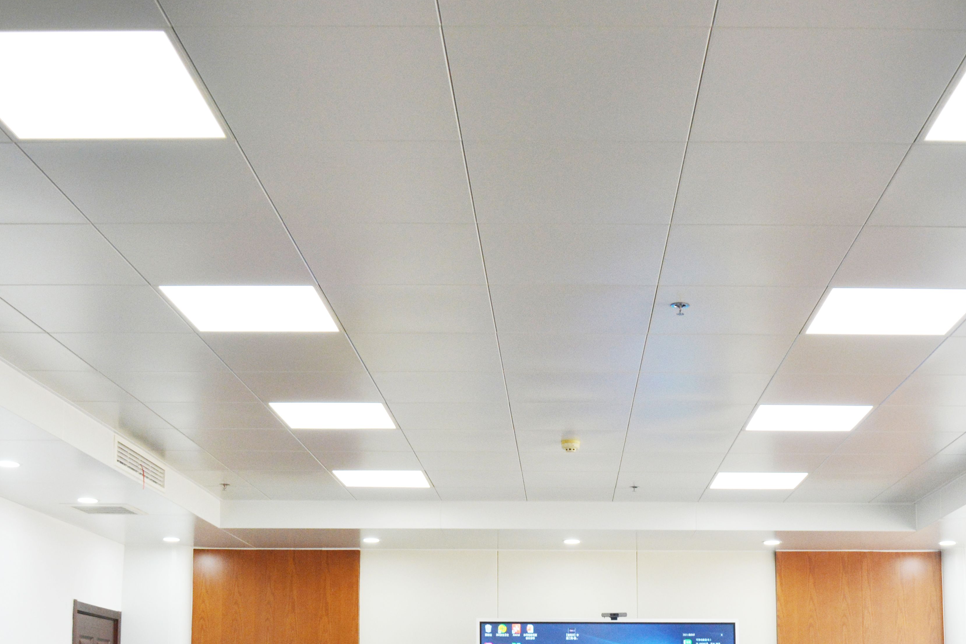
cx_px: 633
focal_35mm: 49
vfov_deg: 26.6
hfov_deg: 39.9
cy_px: 583
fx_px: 1315
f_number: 5
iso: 400
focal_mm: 18
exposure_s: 1/100
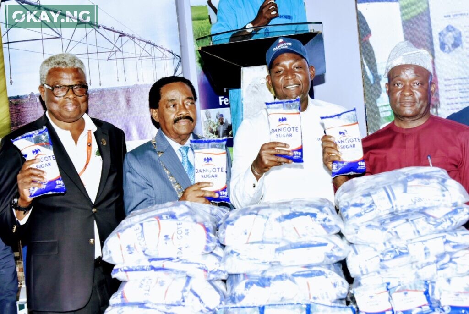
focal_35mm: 62
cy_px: 157
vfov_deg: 22.0
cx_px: 234
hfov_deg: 32.3
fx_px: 809
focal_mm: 62
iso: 3200
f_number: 8
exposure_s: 1/100
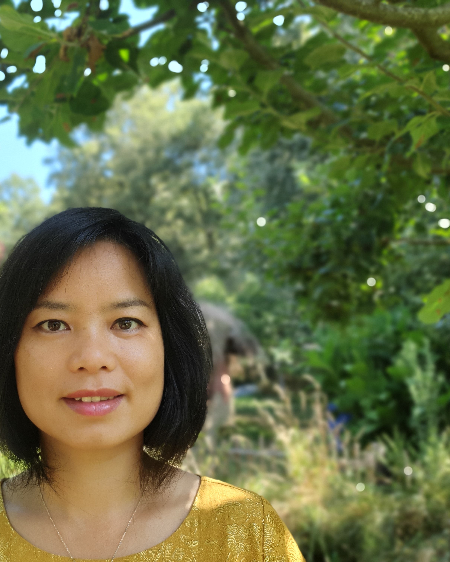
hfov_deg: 41.2
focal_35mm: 34
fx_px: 566
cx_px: 80
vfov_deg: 52.8
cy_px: 282
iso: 50
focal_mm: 4.32
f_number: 1.5
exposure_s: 1/316
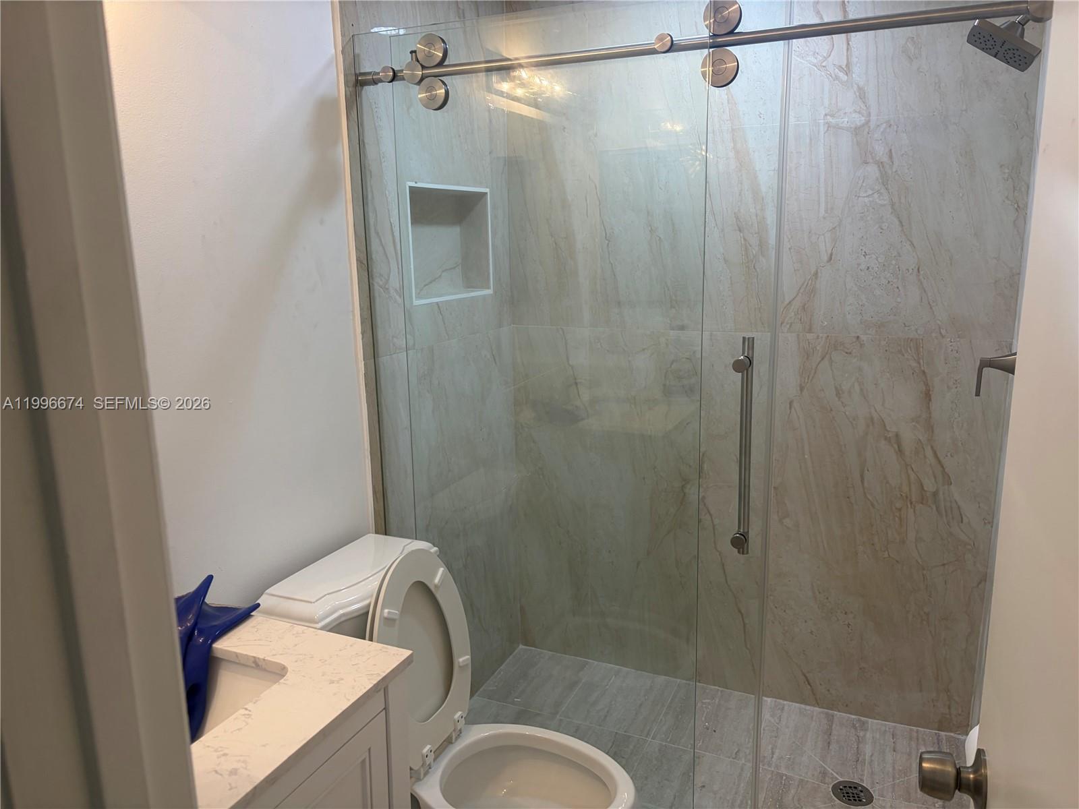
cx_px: 540
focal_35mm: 26
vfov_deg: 53.1
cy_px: 404
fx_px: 810
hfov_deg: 67.3
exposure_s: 1/60
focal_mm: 5.96
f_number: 1.6
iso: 80
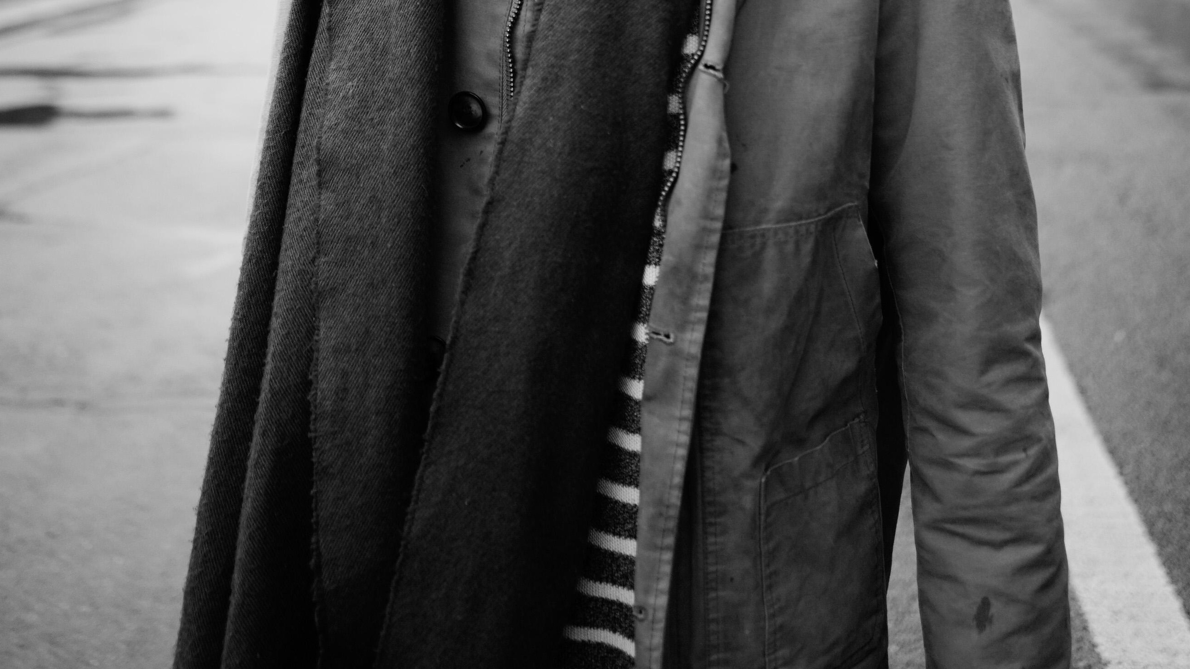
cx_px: 586
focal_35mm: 56
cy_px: -168
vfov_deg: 19.9
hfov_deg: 37.2
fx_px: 1767
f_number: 2.8
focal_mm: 35
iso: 320
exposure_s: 1/1250
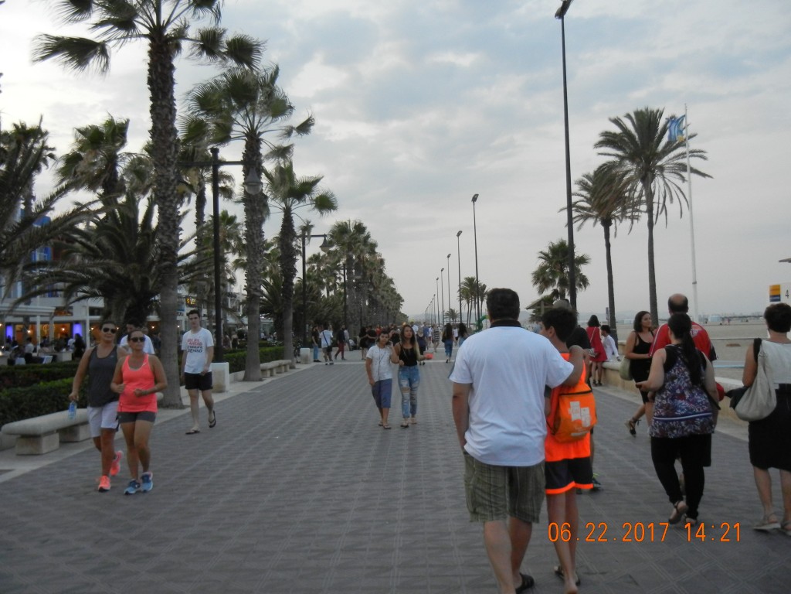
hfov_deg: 54.0
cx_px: 396
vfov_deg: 41.8
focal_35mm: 34
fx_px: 777
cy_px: 297
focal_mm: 6.2
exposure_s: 1/193
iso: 640
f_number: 3.6
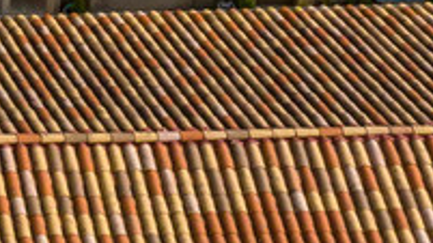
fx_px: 2388
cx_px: -603
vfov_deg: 5.1
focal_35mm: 208
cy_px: -772
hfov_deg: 9.3
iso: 200
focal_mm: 12.3
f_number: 8
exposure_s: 1/640
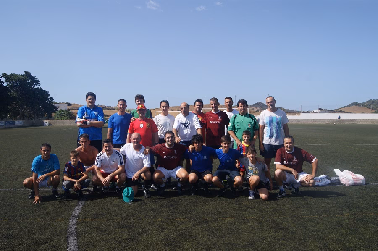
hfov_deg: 62.0
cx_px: 189
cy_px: 126
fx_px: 315
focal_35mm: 30
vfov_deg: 43.5
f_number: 10
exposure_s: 1/160
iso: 100
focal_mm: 20
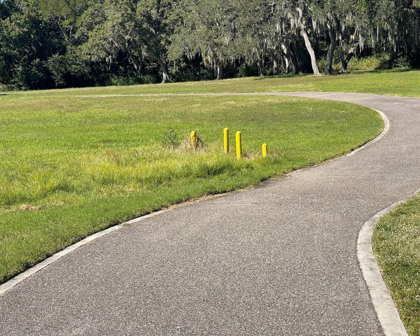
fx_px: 833
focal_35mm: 67
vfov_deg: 22.8
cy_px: 168
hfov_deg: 28.3
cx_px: 212
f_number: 2.2
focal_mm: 7.5
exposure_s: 1/995
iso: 20
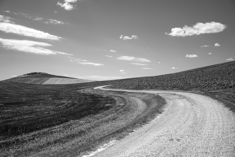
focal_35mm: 35
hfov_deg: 54.4
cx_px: 118
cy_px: 78
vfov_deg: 37.9
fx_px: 228
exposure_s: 1/125
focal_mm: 35
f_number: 16
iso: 100
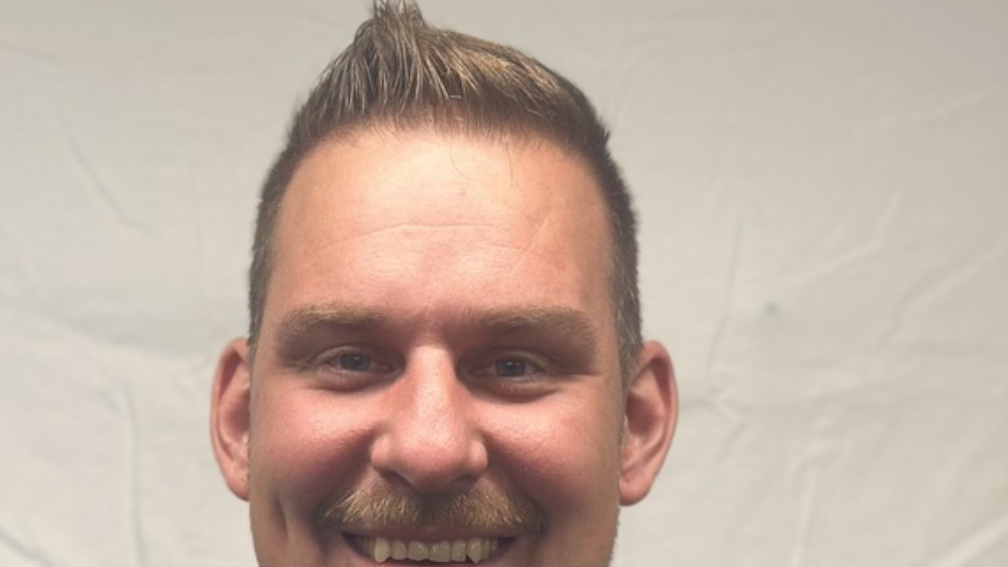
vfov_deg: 10.8
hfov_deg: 19.4
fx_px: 2941
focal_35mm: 110
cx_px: 393
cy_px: 710
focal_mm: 6.86
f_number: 1.78
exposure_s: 1/100
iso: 64
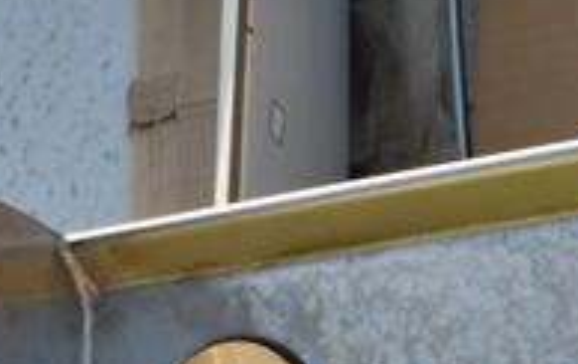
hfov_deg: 21.5
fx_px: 1515
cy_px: 585
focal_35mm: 96
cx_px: 197
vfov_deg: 12.8
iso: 100
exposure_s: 1/160
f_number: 6.3
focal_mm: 20
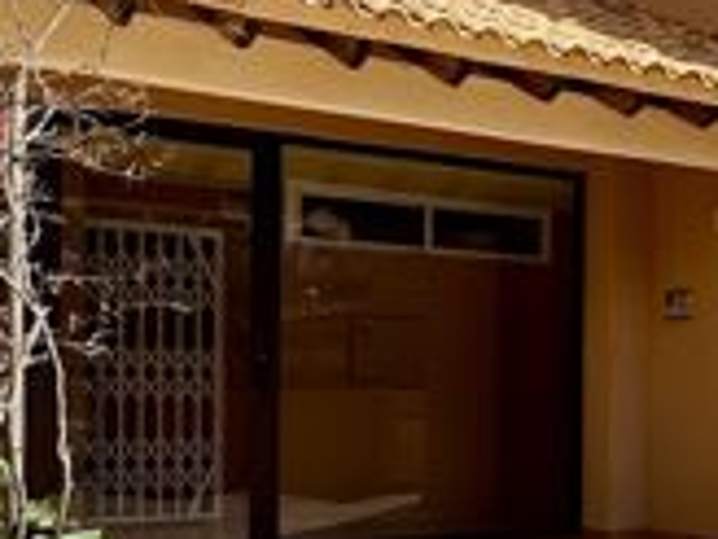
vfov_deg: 24.1
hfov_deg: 30.7
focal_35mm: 60
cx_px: 655
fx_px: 1245
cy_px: 425
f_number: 2.2
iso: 50
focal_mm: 2.22
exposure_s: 1/1748
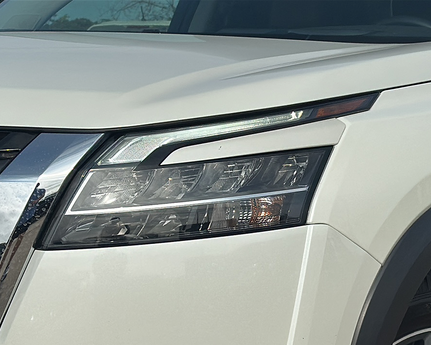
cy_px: 174
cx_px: 218
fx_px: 1340
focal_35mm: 105
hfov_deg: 18.3
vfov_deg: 14.7
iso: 64
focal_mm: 6.86
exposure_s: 1/11111
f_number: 1.78
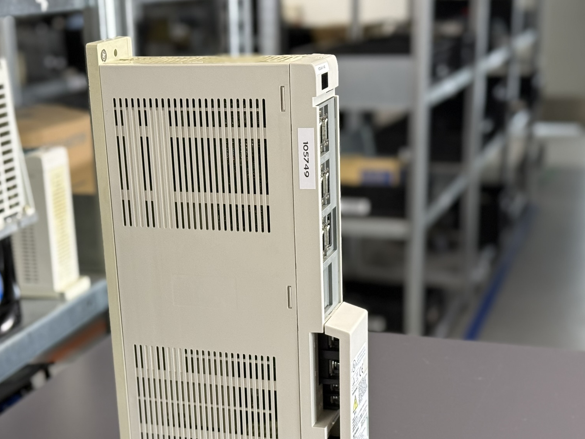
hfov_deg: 29.7
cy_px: 291
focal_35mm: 65
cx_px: 233
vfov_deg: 22.5
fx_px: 1098
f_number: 1.78
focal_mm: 6.76
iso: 200
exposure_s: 1/50
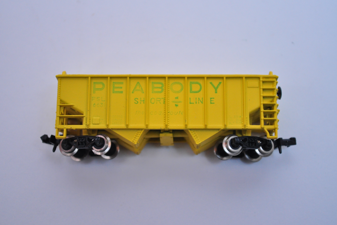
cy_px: 113
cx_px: 168
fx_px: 782
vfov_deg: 16.4
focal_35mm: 84
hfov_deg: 24.3
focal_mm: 55
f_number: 5.6
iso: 1000
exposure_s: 1/125
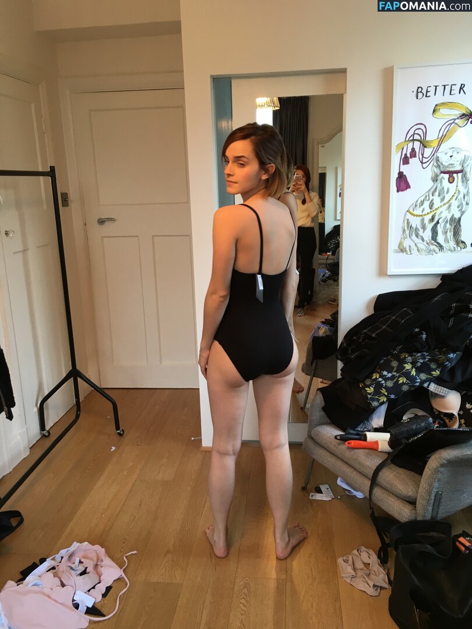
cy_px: 314
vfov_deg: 61.7
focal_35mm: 29
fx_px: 527
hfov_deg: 48.2
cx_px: 236
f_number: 2.2
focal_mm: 4.15
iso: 64
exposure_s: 1/33
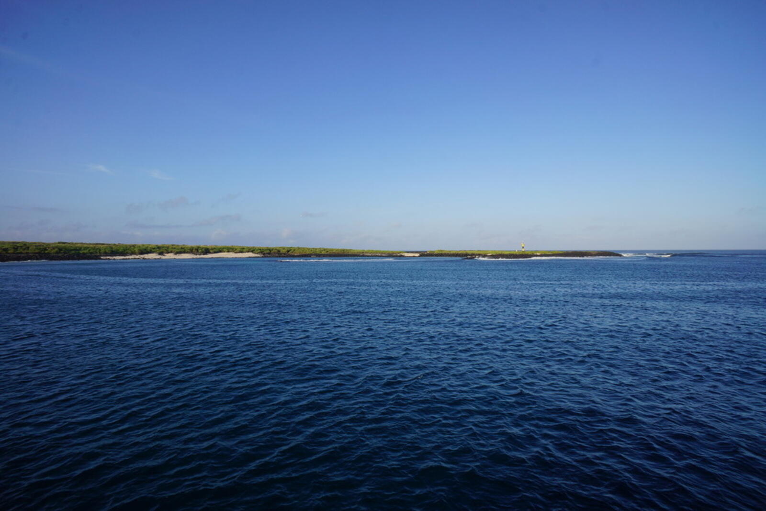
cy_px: 256
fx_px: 511
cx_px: 383
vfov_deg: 53.1
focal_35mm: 24
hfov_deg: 73.7
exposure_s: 1/100
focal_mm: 16
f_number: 11
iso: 100
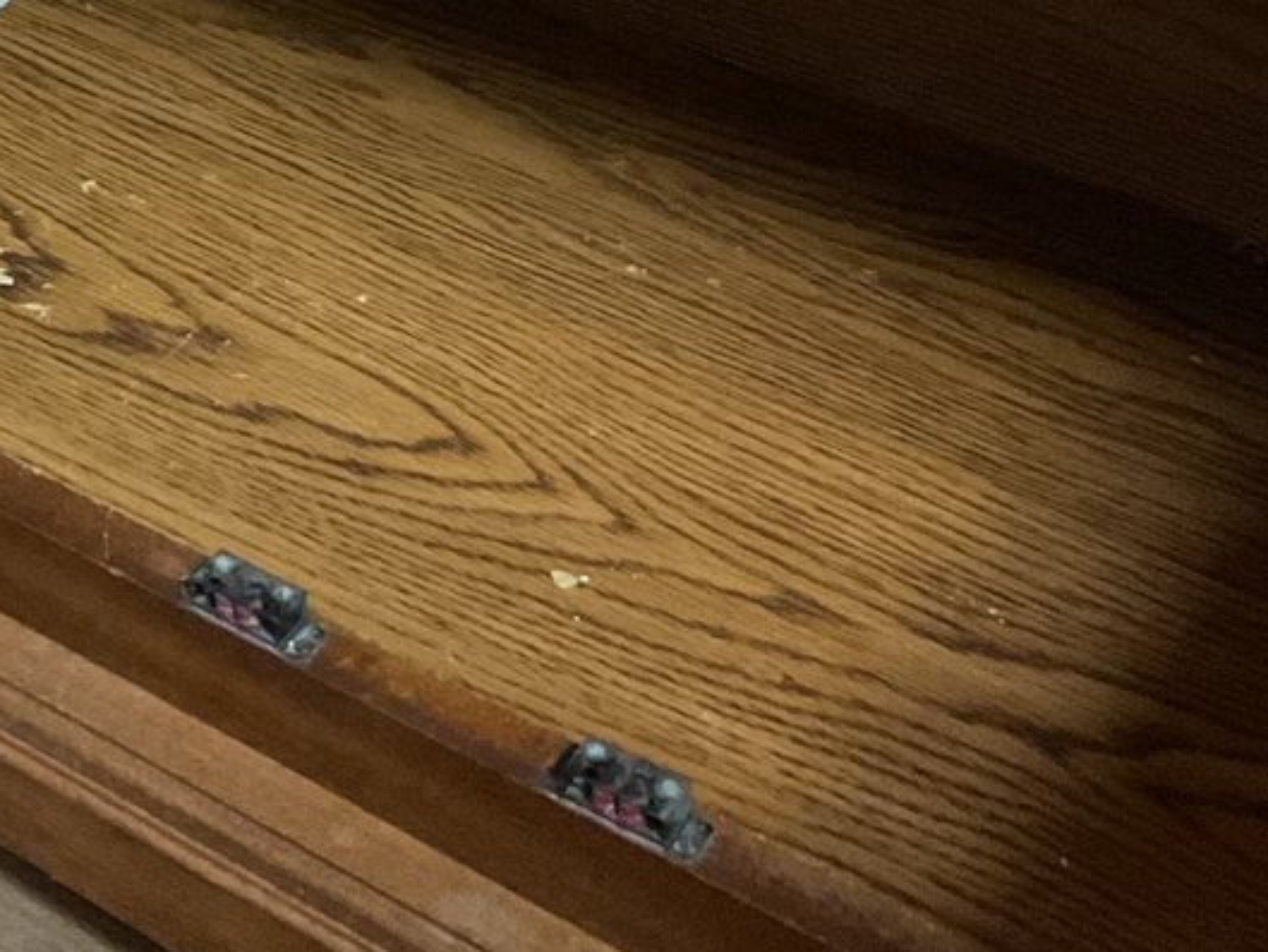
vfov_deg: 17.6
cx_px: 104
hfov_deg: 22.9
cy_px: 133
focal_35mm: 83
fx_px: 3041
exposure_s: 1/20
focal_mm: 3
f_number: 1.8
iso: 500
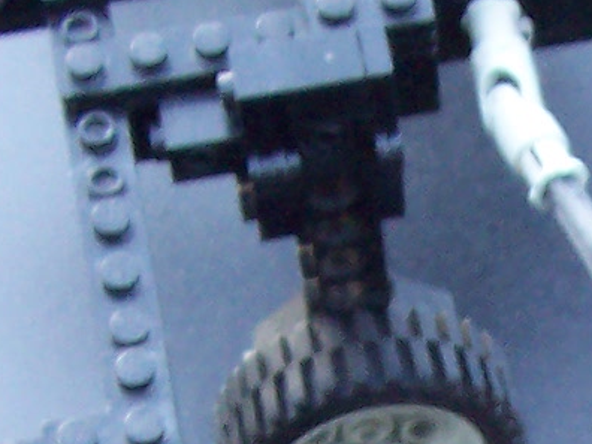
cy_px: 822
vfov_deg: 7.6
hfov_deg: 10.2
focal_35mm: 190
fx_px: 3249
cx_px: 780
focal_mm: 5.6
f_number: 2.8
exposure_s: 1/15
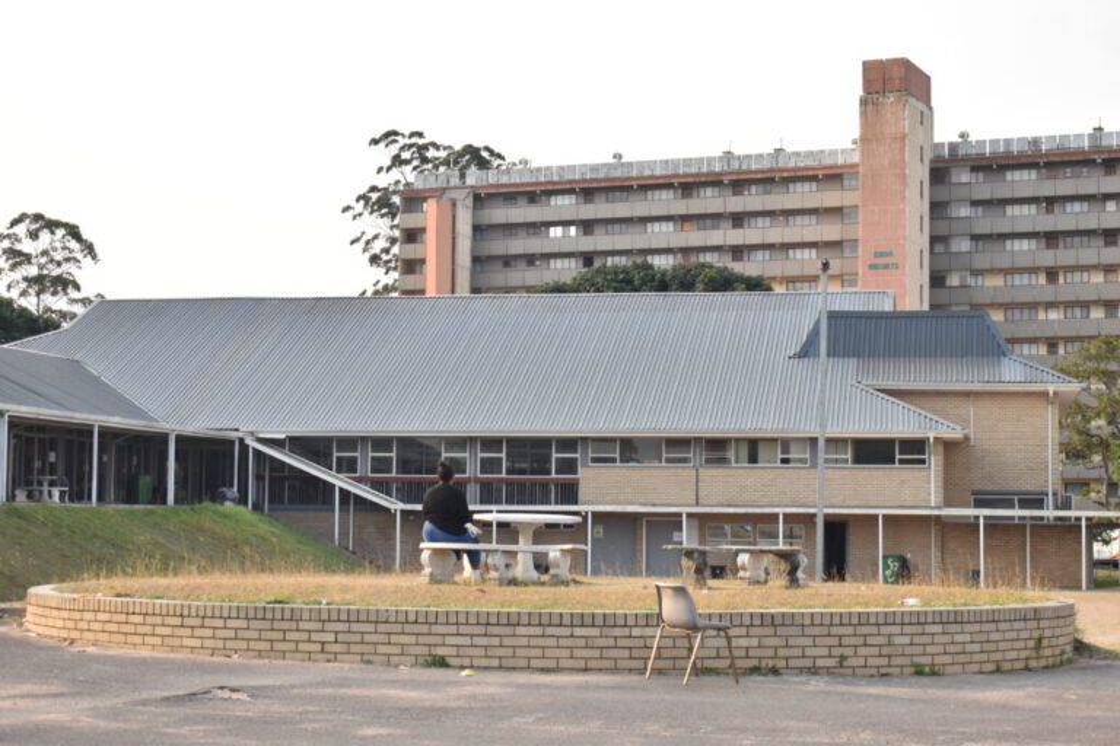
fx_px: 2146
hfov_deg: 29.2
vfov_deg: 19.7
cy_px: 373
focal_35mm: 69
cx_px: 560
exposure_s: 1/200
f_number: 6.3
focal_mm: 46
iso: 200
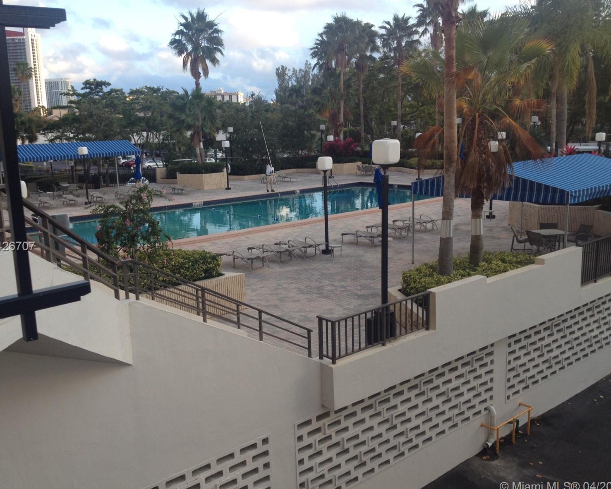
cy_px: 247
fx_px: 669
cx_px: 303
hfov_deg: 49.1
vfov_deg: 40.1
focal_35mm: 37
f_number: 2.4
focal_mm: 4.28
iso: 50
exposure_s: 1/273
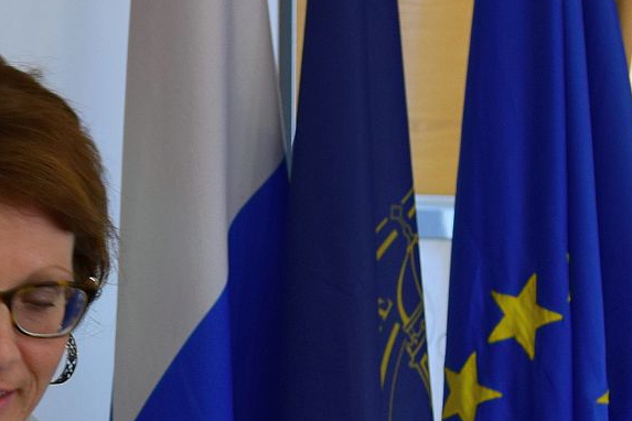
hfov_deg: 17.7
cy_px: 584
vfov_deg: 11.5
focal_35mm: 116
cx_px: 357
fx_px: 2031
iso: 500
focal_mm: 23
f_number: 2.8
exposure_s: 1/30
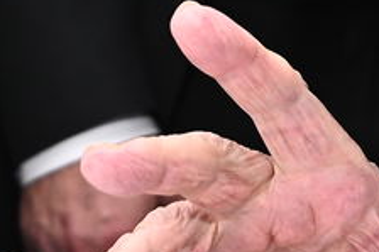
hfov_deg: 13.7
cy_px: -19
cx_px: 205
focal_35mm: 150
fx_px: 1578
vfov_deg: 9.1
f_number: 2.8
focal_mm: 24
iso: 160
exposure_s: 1/200
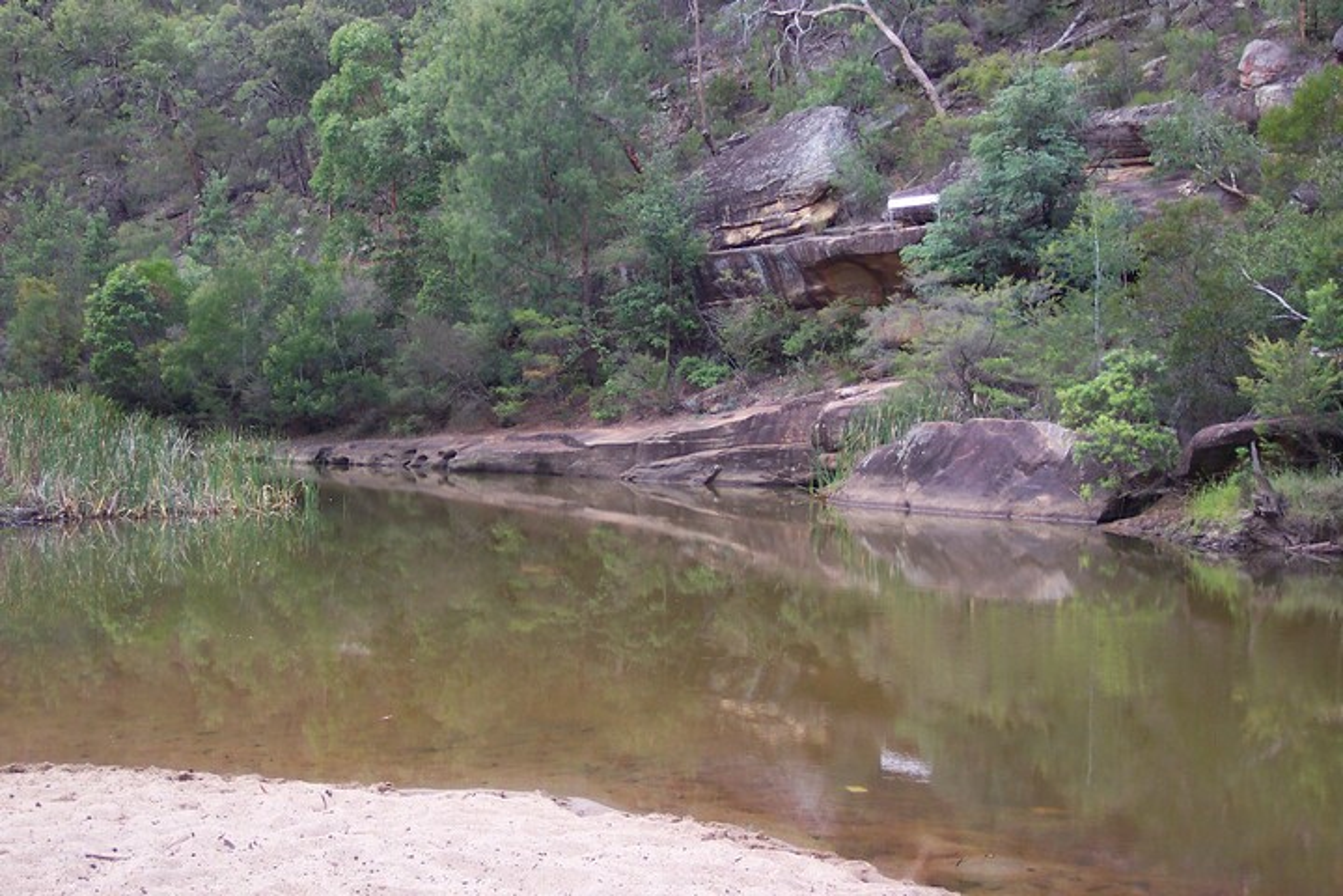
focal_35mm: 51
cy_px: 448
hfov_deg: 38.9
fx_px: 1902
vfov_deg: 26.5
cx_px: 672
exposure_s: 1/45
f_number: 3.4
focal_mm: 10.7
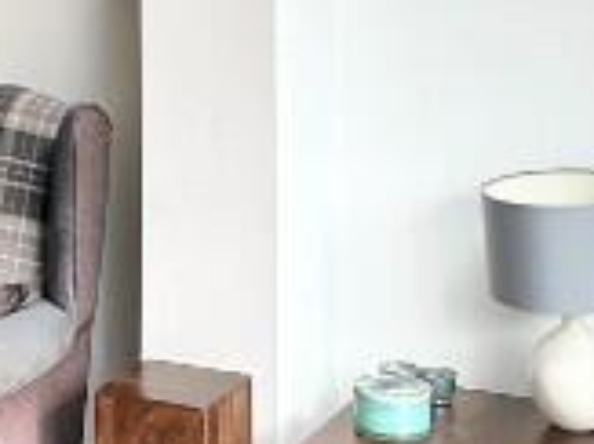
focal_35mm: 88
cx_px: 36
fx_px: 1509
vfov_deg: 16.3
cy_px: -29
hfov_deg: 21.7
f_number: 2.2
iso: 40
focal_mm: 2.22
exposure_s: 1/99
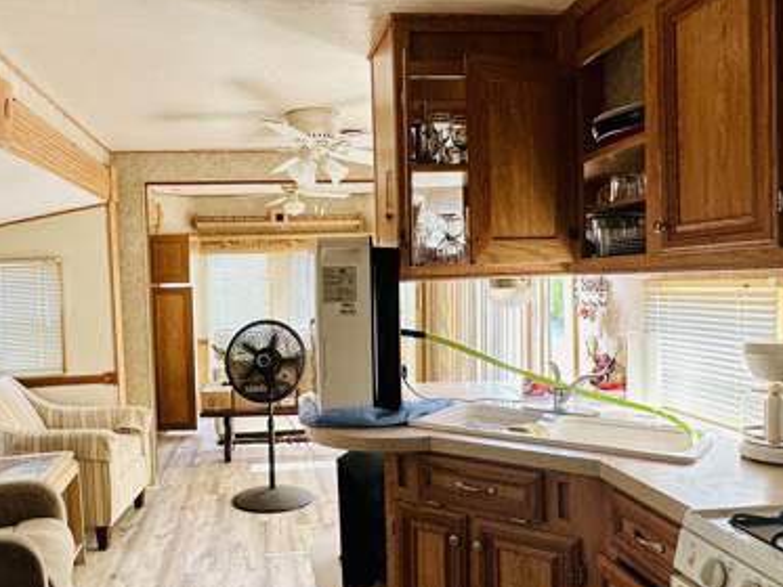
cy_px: 308
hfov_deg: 59.7
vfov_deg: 46.8
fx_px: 679
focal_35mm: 30
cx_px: 332
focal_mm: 2.22
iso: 100
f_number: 2.2
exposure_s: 1/99
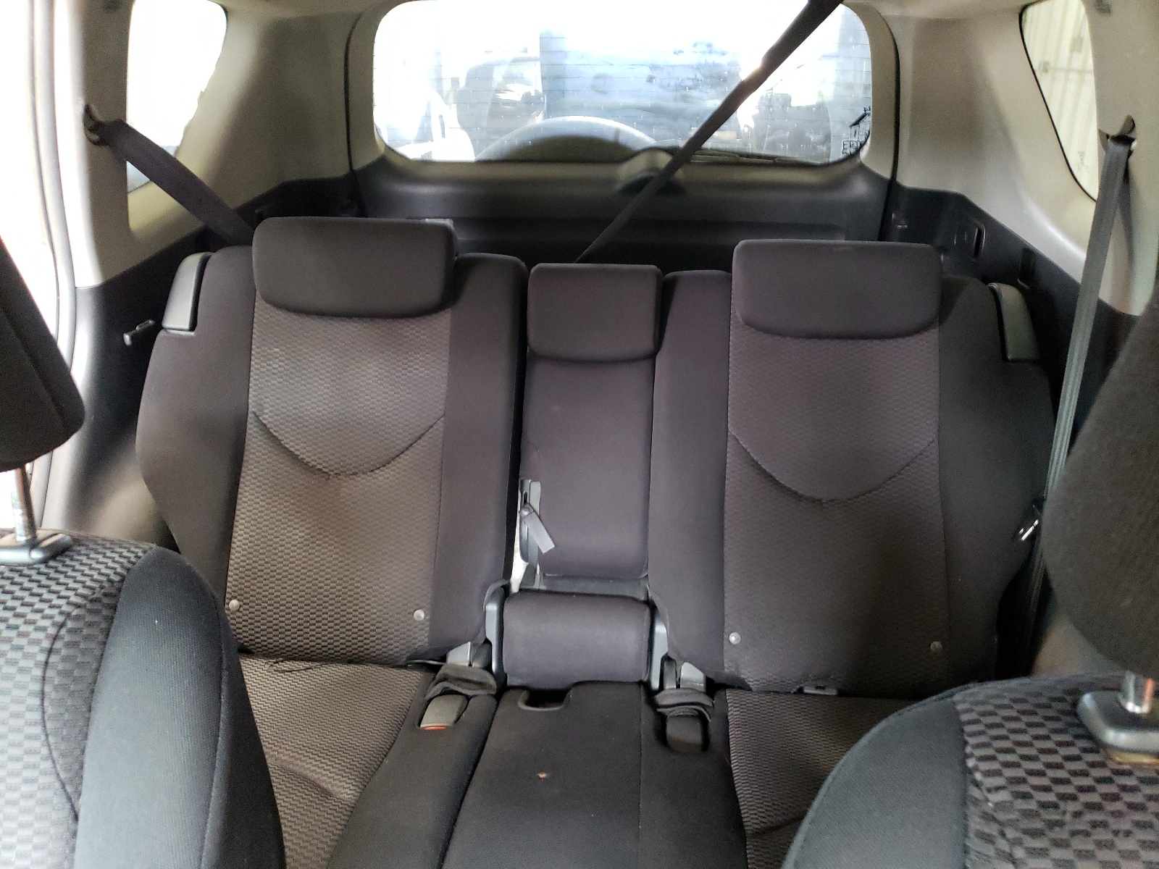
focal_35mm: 26
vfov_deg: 53.1
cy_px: 434
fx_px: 871
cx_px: 580
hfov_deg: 67.3
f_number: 1.5
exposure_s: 1/30
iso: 428
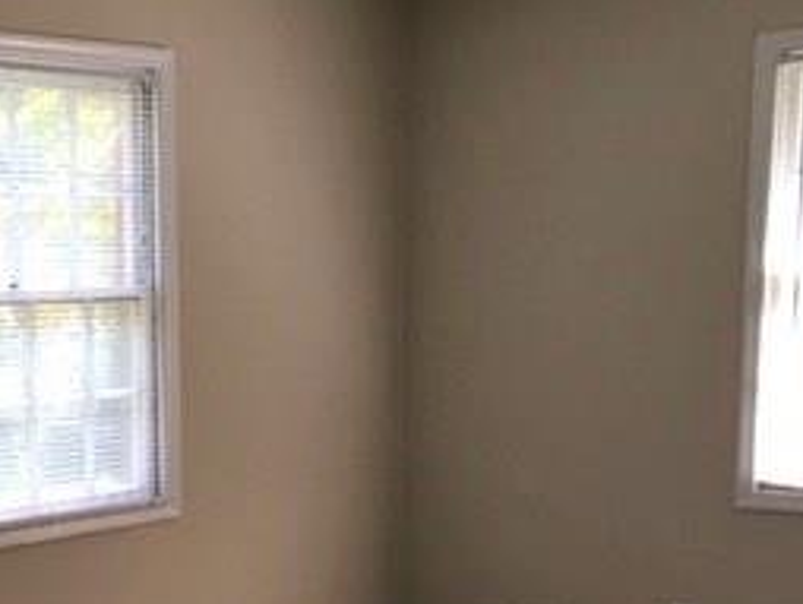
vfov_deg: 19.6
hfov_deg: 25.9
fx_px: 1695
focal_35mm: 73
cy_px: 595
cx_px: 95
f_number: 2.2
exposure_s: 1/30
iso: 32
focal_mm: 4.15
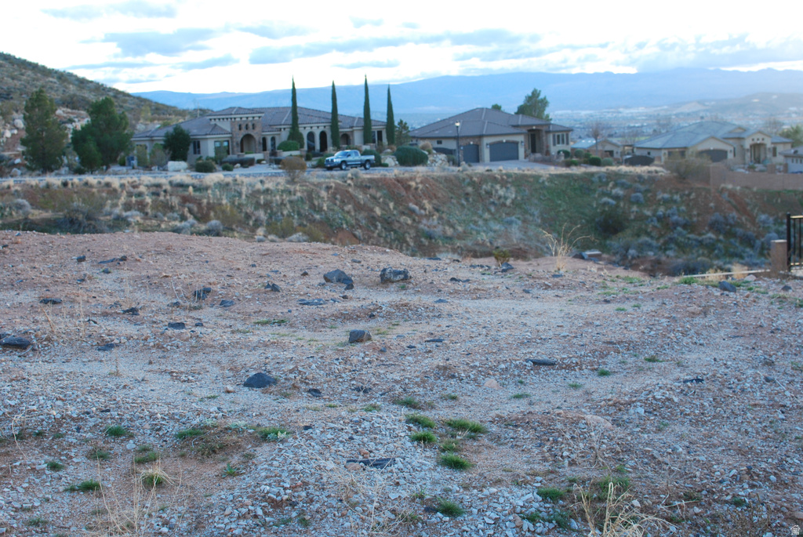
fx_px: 1172
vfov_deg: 25.8
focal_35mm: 52
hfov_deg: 37.8
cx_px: 402
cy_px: 268
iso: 400
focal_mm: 35
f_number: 5.6
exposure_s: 1/125
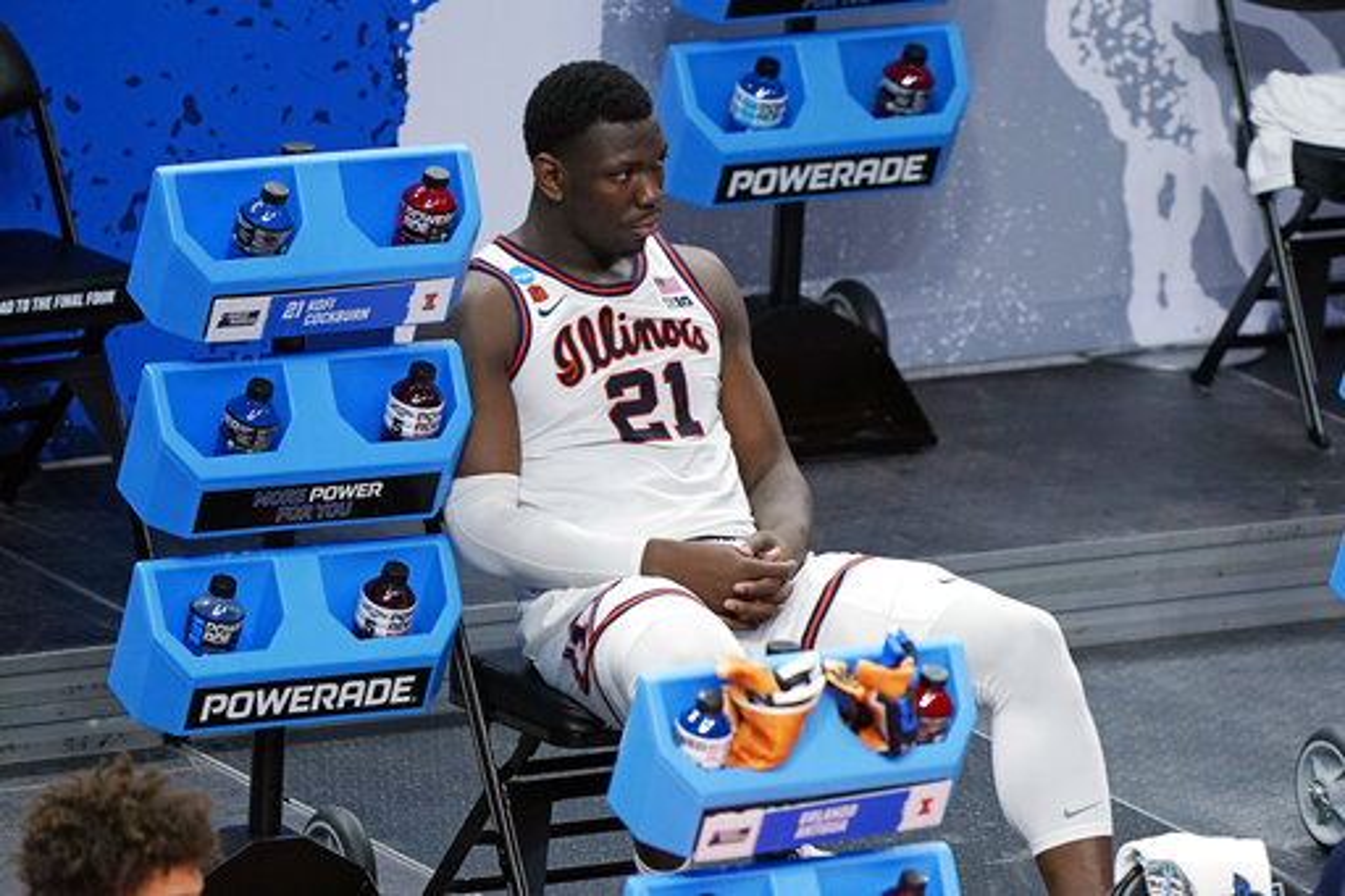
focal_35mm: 400
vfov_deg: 3.4
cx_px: 672
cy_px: 448
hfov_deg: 5.2
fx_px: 14939
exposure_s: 1/1250
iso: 2000
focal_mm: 400
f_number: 2.8
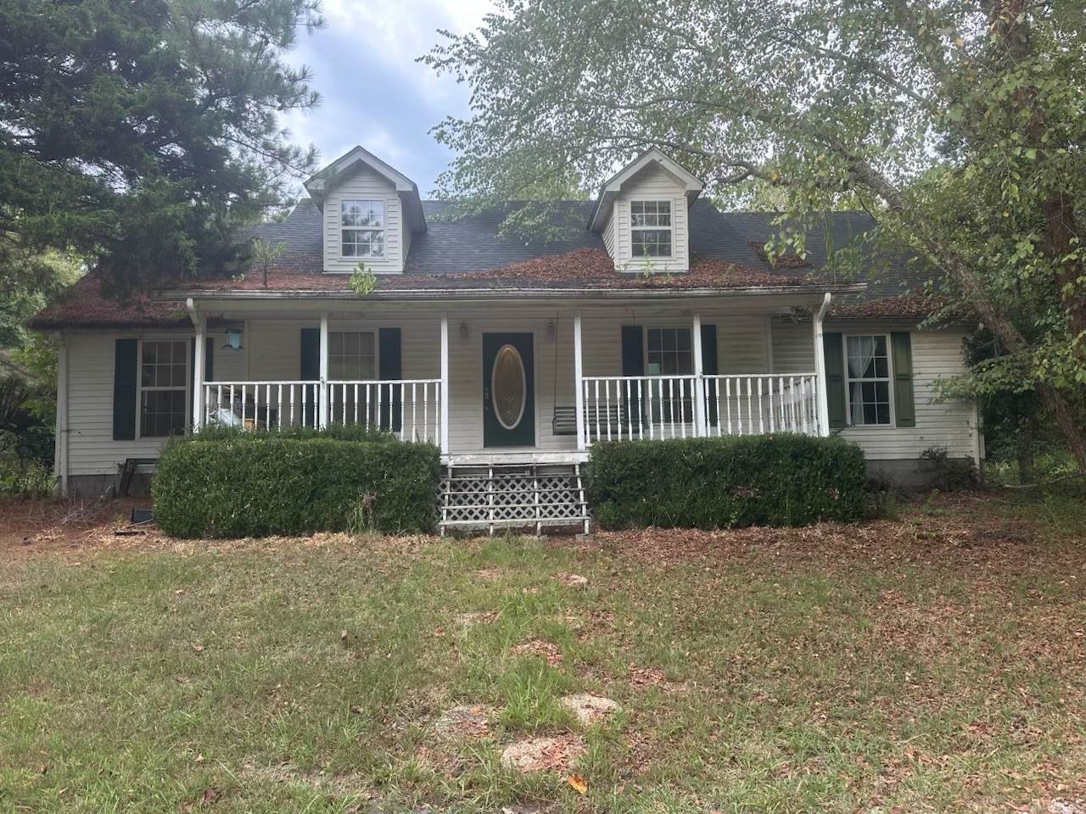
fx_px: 753
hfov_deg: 71.6
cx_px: 543
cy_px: 407
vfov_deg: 56.8
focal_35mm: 24
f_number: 1.78
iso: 100
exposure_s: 1/165
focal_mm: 6.86
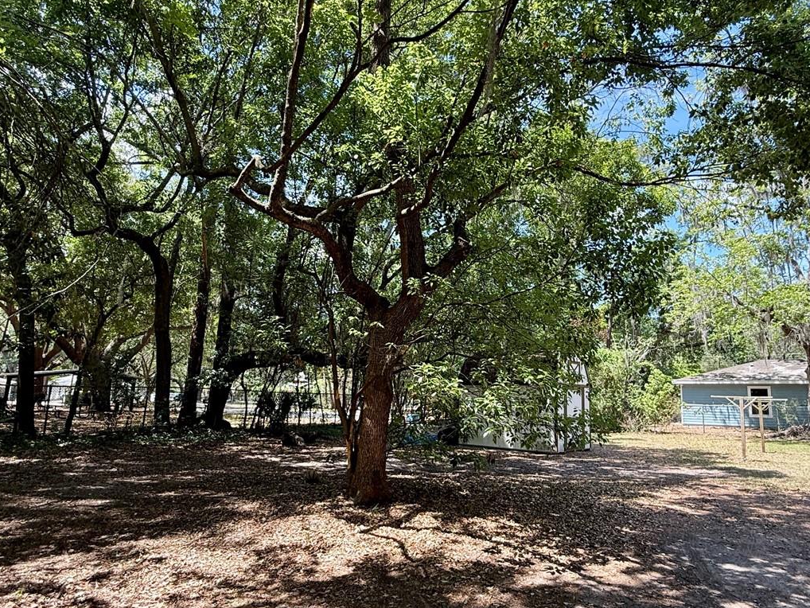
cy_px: 323
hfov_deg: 76.1
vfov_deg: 61.1
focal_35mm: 22
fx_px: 515
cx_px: 454
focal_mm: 2.22
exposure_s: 1/237
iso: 64
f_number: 2.2
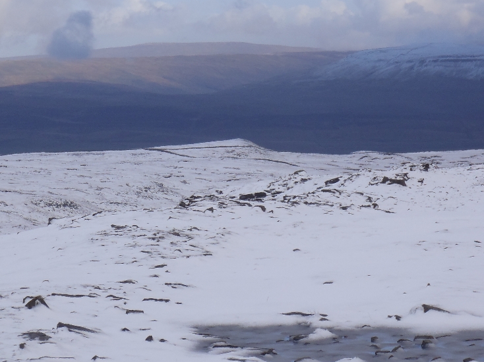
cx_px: 282
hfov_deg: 13.3
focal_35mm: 149
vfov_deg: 10.0
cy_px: 178
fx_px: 2083
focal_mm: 18.2
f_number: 6.3
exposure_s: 1/250
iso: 80
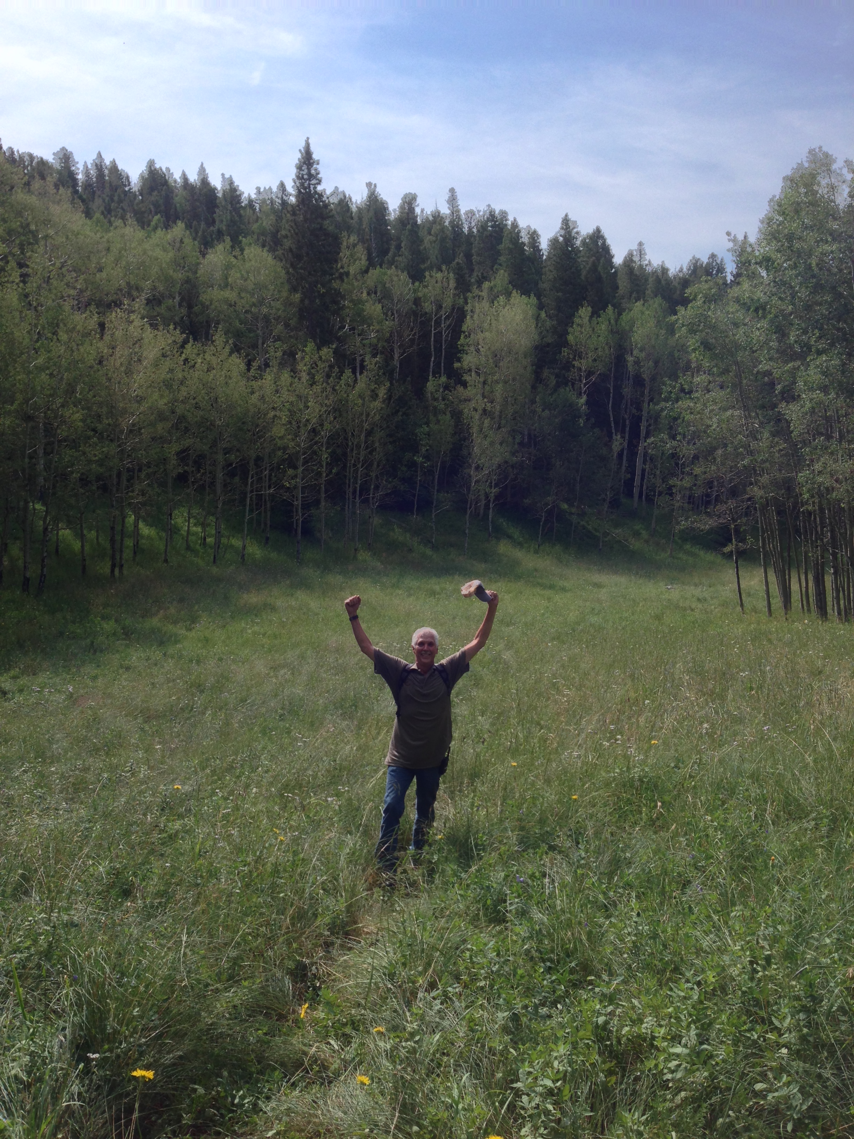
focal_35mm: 33
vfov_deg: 55.4
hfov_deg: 42.9
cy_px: 570
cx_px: 427
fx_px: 1086
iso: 50
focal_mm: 4.12
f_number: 2.4
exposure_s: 1/1022
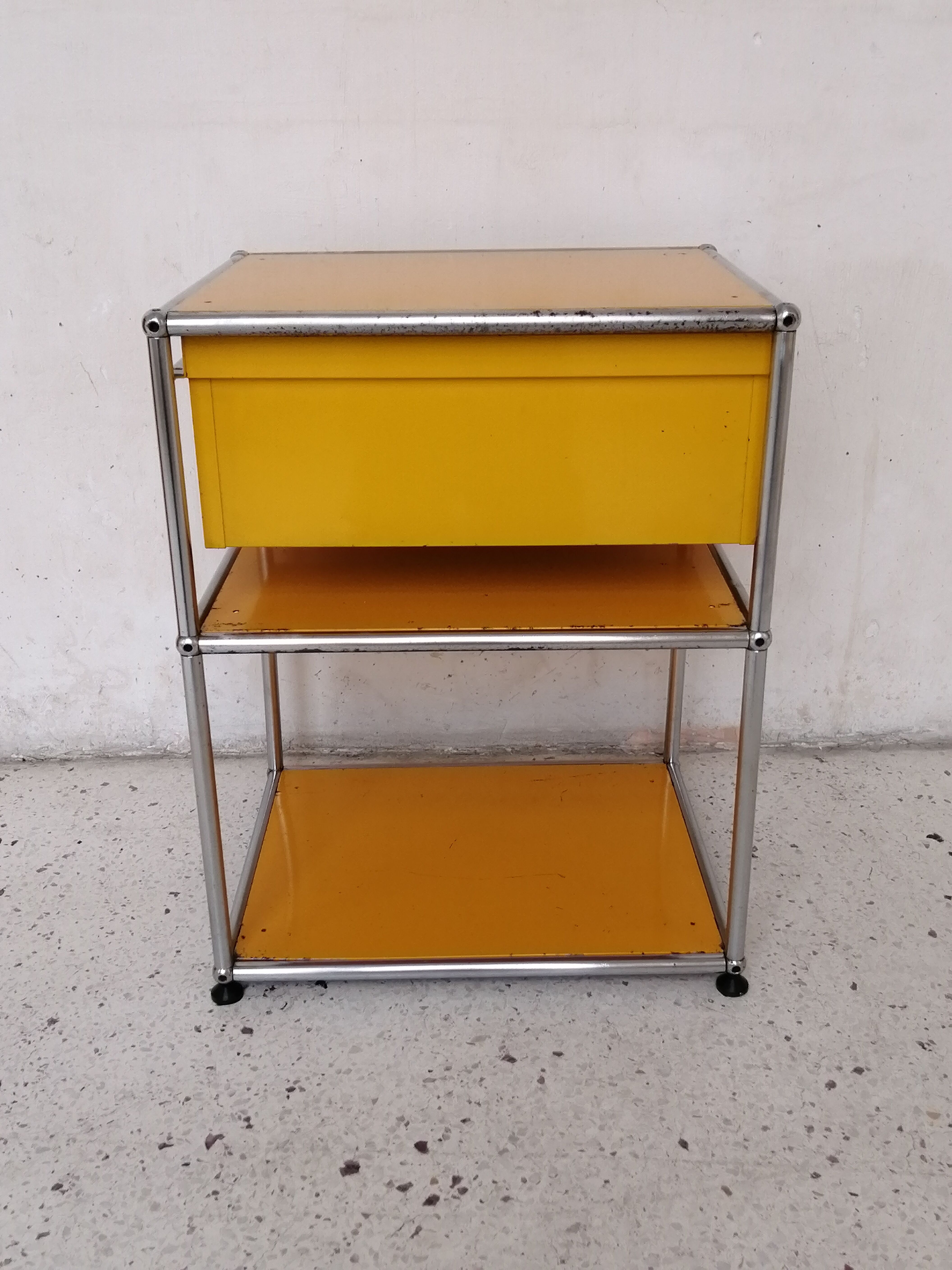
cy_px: 635
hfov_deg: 41.8
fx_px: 1247
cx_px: 476
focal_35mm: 34
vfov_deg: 54.0
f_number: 1.8
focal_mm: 3.62
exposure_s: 1/50
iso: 50
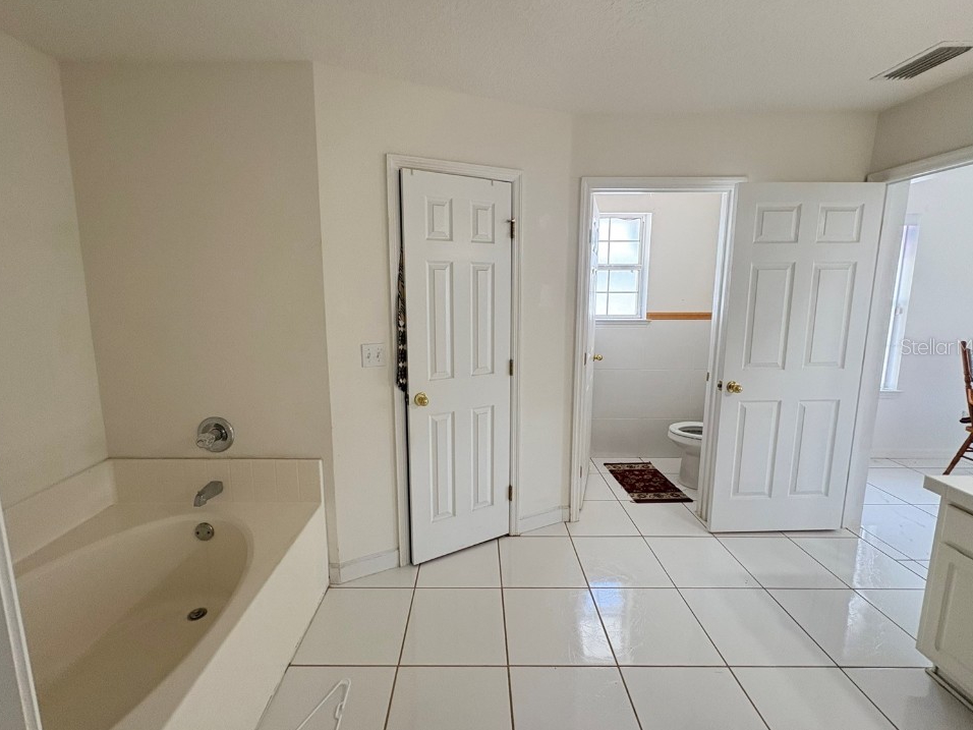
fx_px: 422
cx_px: 475
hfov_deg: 98.2
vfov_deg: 81.7
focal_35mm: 15
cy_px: 346
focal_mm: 2.22
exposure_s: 1/120
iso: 250
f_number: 2.2
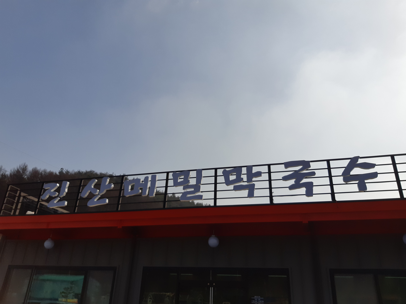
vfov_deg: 53.1
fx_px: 305
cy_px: 152
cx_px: 203
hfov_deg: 67.3
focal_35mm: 26
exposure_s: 1/5435
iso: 40
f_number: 1.7
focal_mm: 3.93
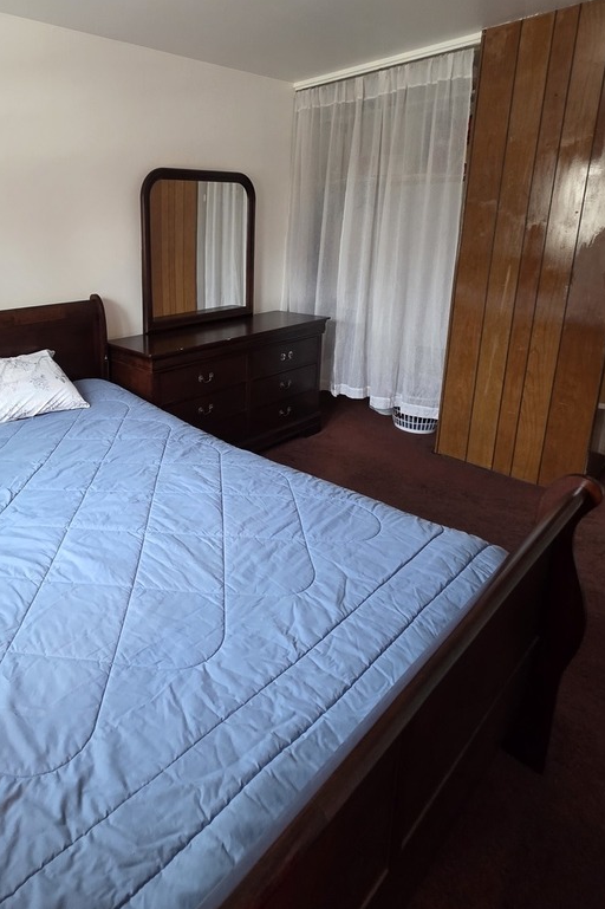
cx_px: 152
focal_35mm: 19
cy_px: 340
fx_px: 479
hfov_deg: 61.0
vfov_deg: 85.2
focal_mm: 2.2
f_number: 1.9
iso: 250
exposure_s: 1/60
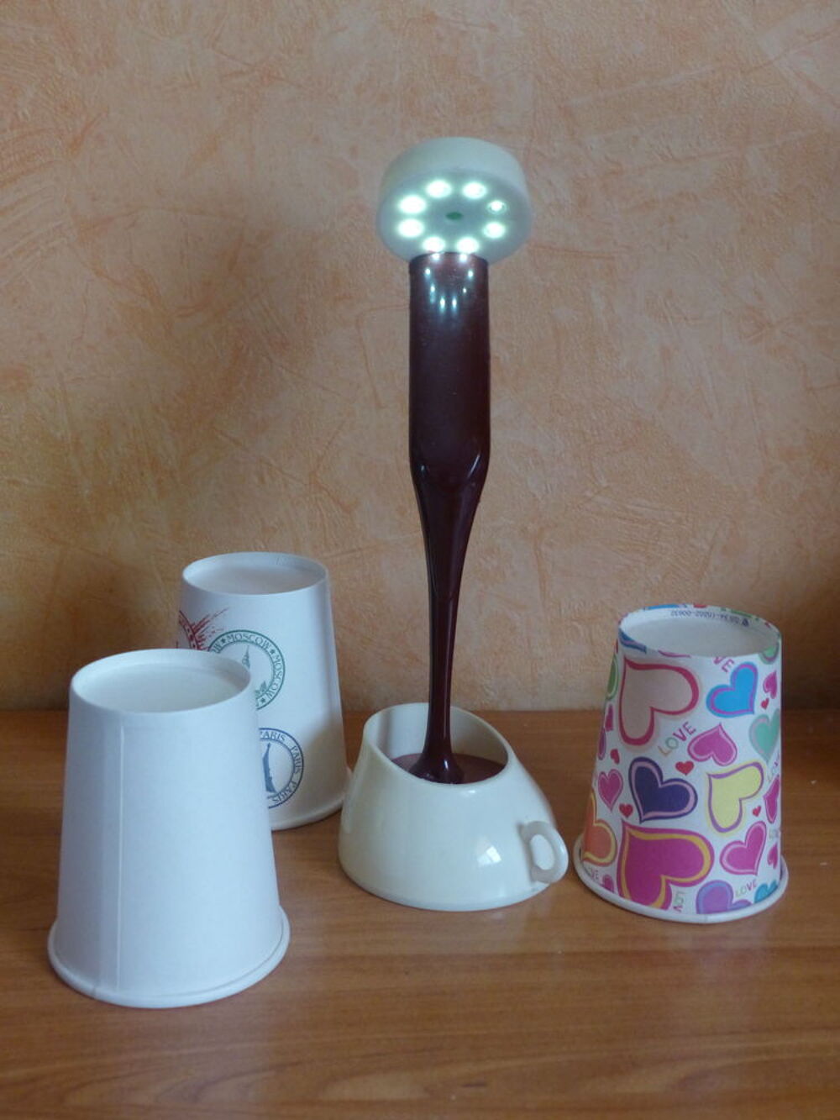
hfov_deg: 32.2
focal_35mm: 45
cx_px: 420
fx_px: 1456
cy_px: 560
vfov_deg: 42.1
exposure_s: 1/10
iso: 400
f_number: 2.8
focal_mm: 8.1
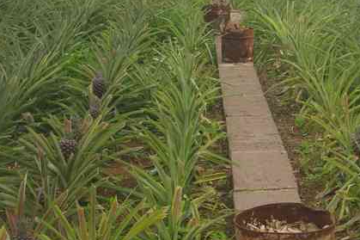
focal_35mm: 93
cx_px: 353
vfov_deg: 14.7
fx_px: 930
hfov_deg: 21.2
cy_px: 102
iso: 200
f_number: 9
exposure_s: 1/50
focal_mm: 26
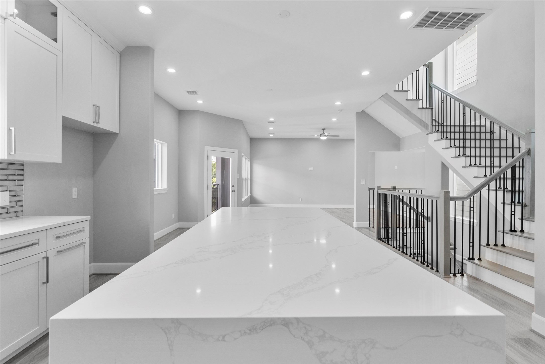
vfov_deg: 73.8
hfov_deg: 96.7
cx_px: 272
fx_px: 242
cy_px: 182
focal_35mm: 16
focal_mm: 16
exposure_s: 1/20
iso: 800
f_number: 9
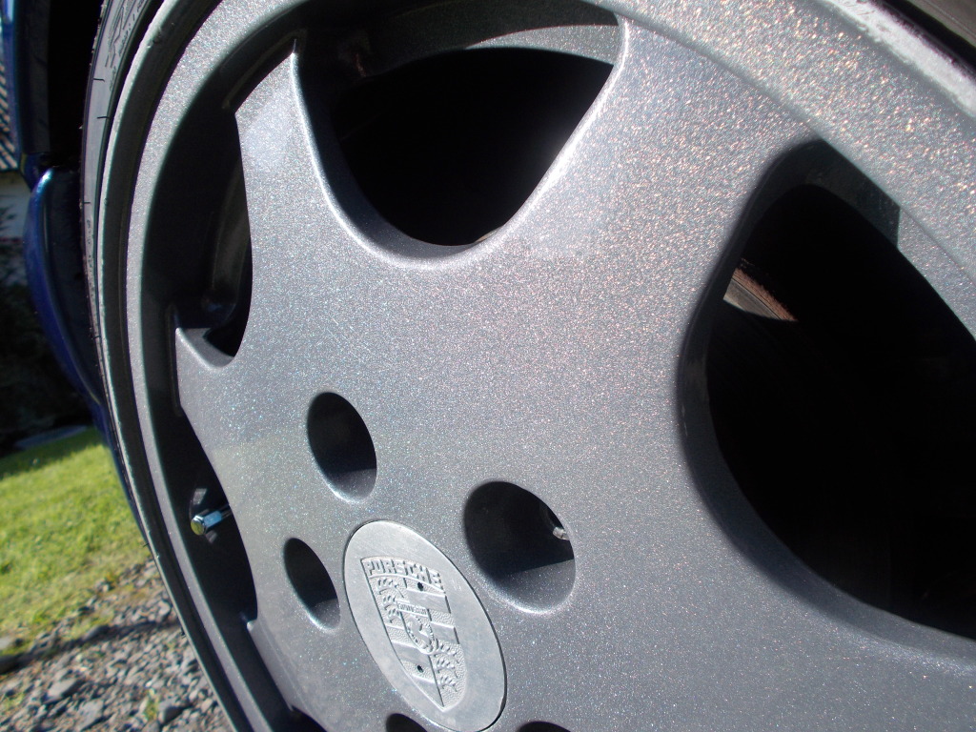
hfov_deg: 60.0
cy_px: 366
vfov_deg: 46.8
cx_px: 488
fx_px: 846
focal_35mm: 30
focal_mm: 5.3
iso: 80
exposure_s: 1/500
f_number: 3.4
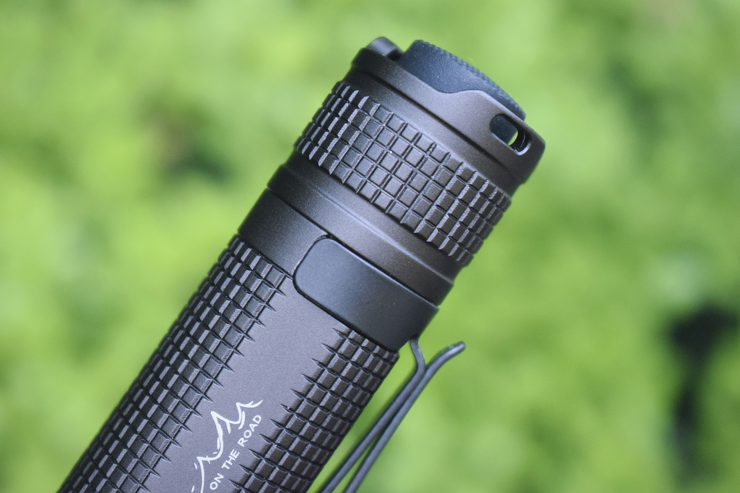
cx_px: 370
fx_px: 1696
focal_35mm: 82
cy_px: 246
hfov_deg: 24.6
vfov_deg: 16.6
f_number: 5.6
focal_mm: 55
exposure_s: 1/100
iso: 3200
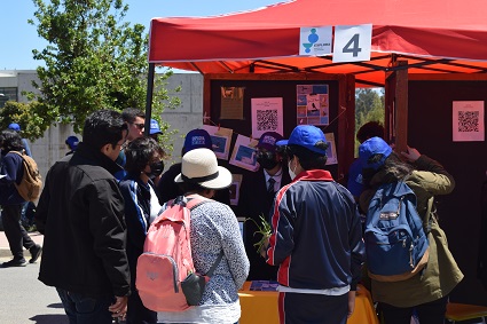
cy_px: 162
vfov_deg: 22.6
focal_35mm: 60
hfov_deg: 33.4
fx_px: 811
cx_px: 244
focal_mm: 40
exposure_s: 1/320
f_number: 9
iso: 200
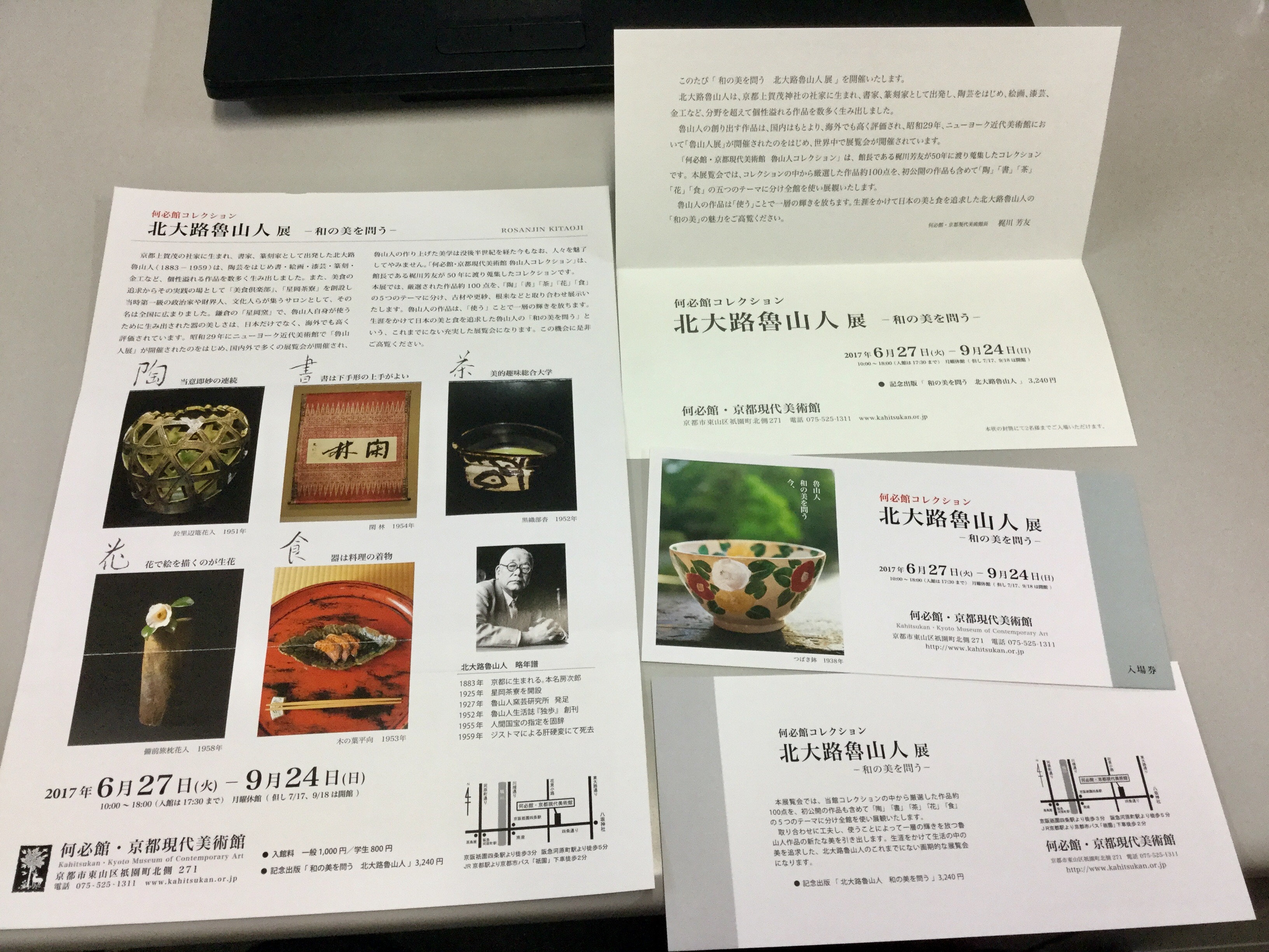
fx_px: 1136
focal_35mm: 31
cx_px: 634
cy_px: 476
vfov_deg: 45.4
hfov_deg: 58.4
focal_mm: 3.3
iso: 32
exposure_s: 1/30
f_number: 2.4
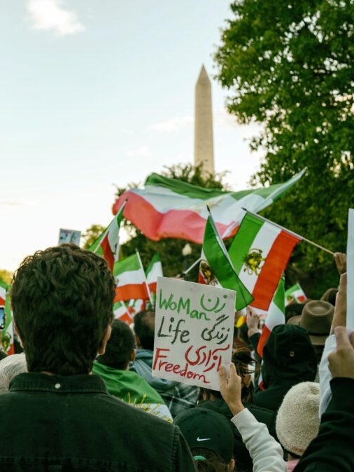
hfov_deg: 19.7
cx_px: 17
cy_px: 234
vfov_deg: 26.7
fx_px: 995
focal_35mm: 73
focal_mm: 50
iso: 250
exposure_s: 1/250
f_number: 5.6
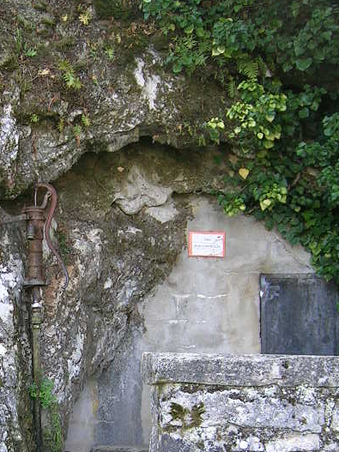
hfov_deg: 21.1
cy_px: 372
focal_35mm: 68
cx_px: 25
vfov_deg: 27.9
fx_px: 888
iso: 50
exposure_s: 1/51.2
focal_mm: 5.4
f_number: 2.8
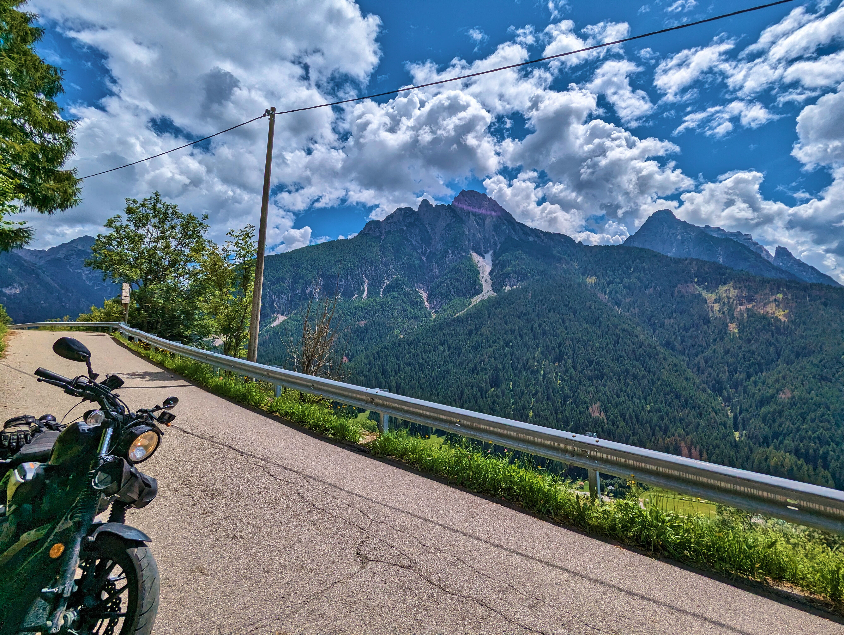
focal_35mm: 16
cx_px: 422
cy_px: 318
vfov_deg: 78.2
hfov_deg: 94.4
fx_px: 391
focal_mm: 2.35
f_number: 2.2
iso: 53
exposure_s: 1/5155
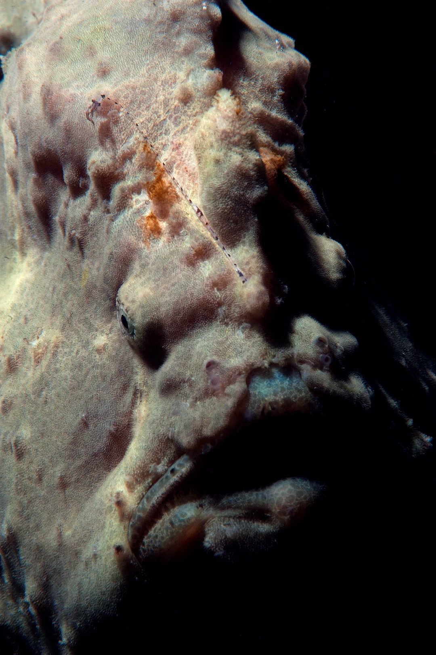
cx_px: 218
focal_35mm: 105
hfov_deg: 13.0
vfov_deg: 19.5
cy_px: 328
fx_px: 1910
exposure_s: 1/60
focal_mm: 105
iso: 400
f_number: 25
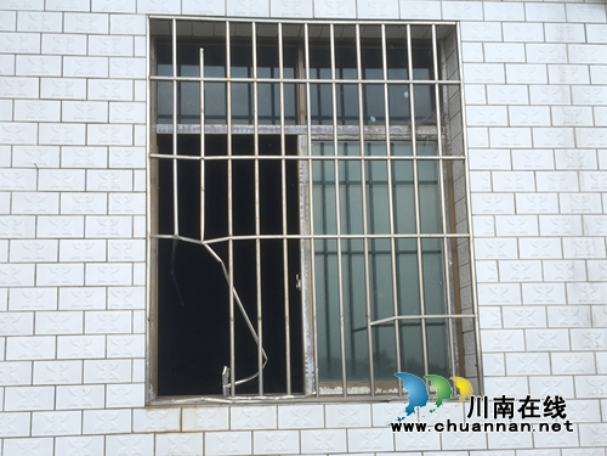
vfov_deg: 48.2
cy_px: 228
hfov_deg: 61.7
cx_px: 304
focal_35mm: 29
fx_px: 509
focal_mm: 4.15
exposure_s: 1/159
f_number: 2.2
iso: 32
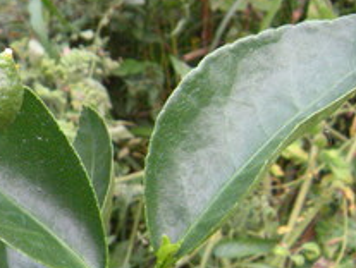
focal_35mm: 80
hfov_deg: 23.0
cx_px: -31
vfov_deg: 18.5
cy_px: 156
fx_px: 824
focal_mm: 5.9
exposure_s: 1/60
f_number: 3.8
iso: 378
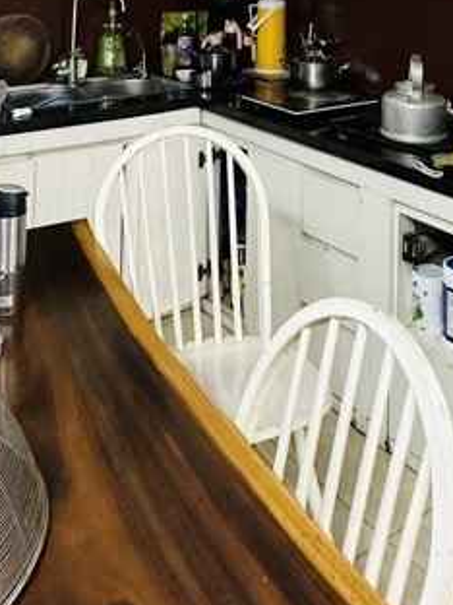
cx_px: 257
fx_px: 803
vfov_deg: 34.4
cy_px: -91
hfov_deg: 31.5
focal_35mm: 46
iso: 400
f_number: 2.2
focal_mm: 2.22
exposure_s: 1/50
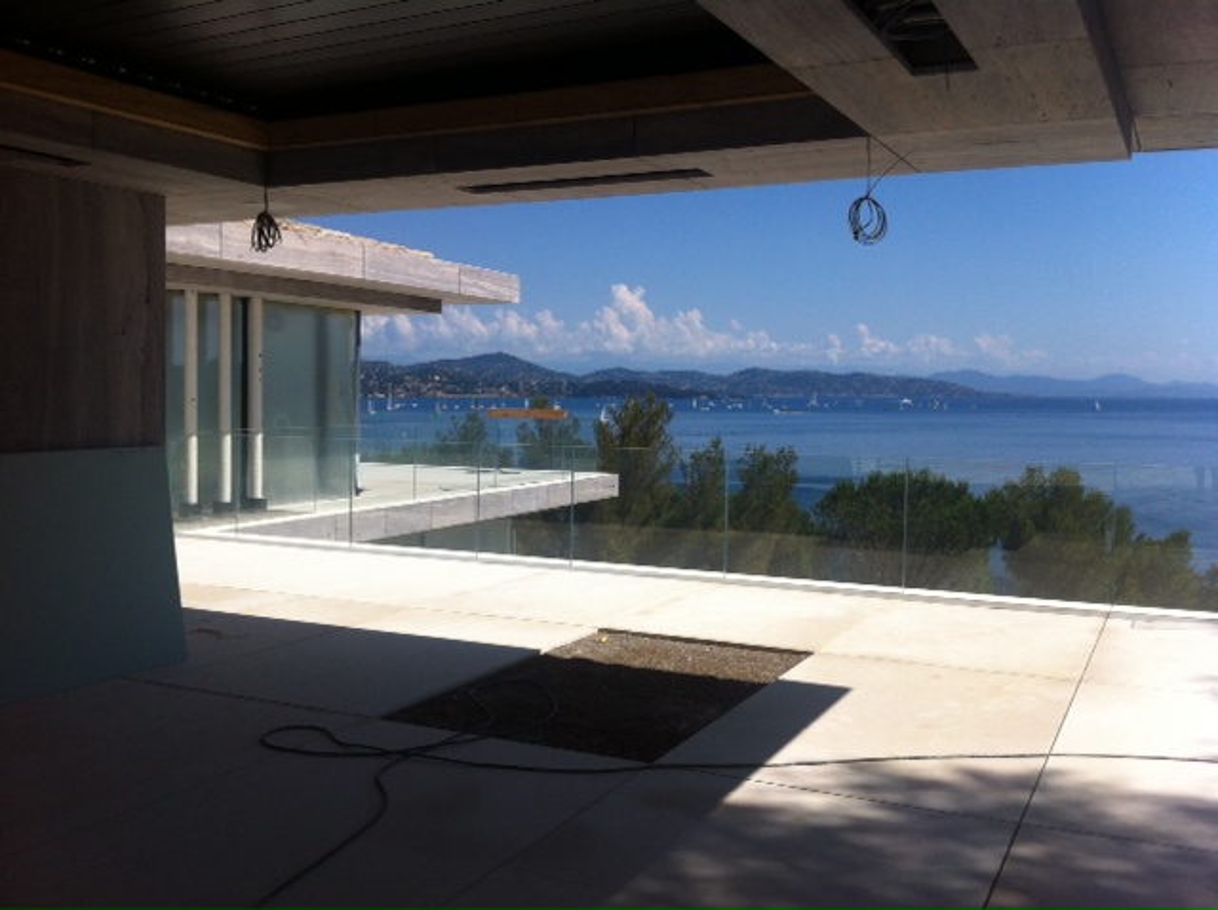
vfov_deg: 40.6
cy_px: 455
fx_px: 1230
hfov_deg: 52.7
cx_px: 609
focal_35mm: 35
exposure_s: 1/1885
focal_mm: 3.85
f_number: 2.8
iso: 80
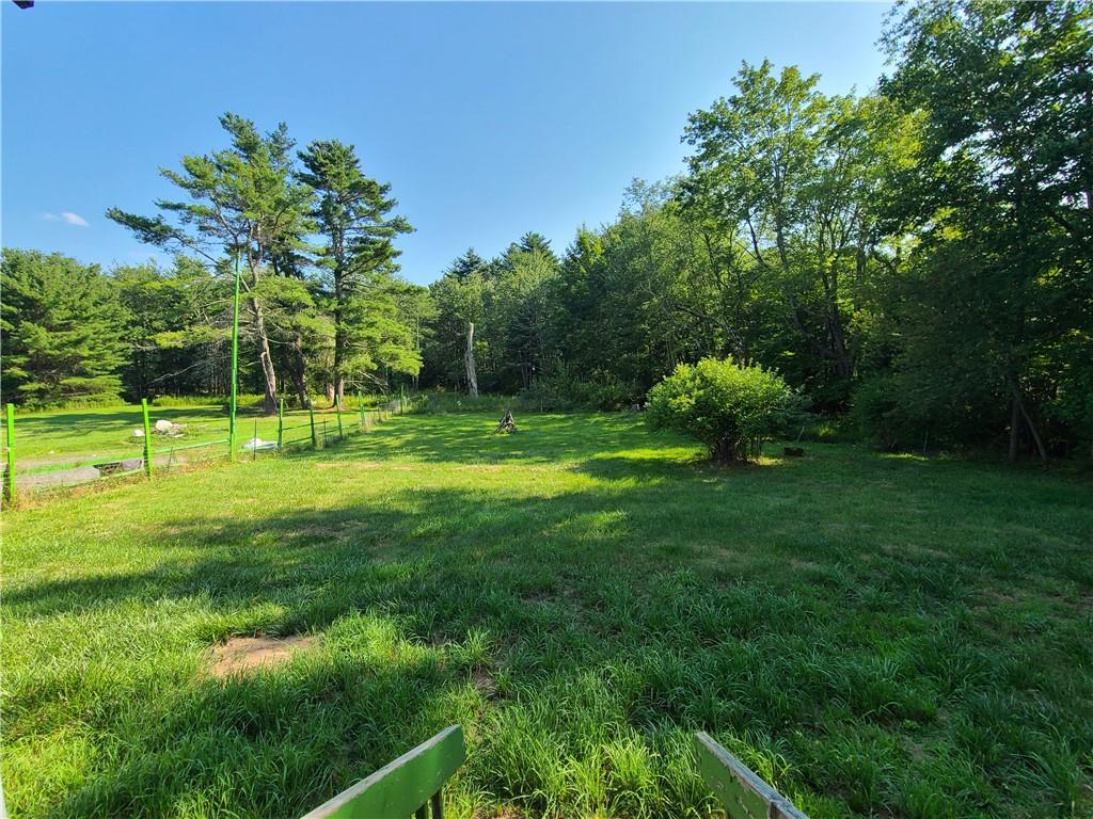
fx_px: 410
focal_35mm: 13
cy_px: 410
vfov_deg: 89.9
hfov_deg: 106.2
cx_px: 546
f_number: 2.2
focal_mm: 2.2
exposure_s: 1/648
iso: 50
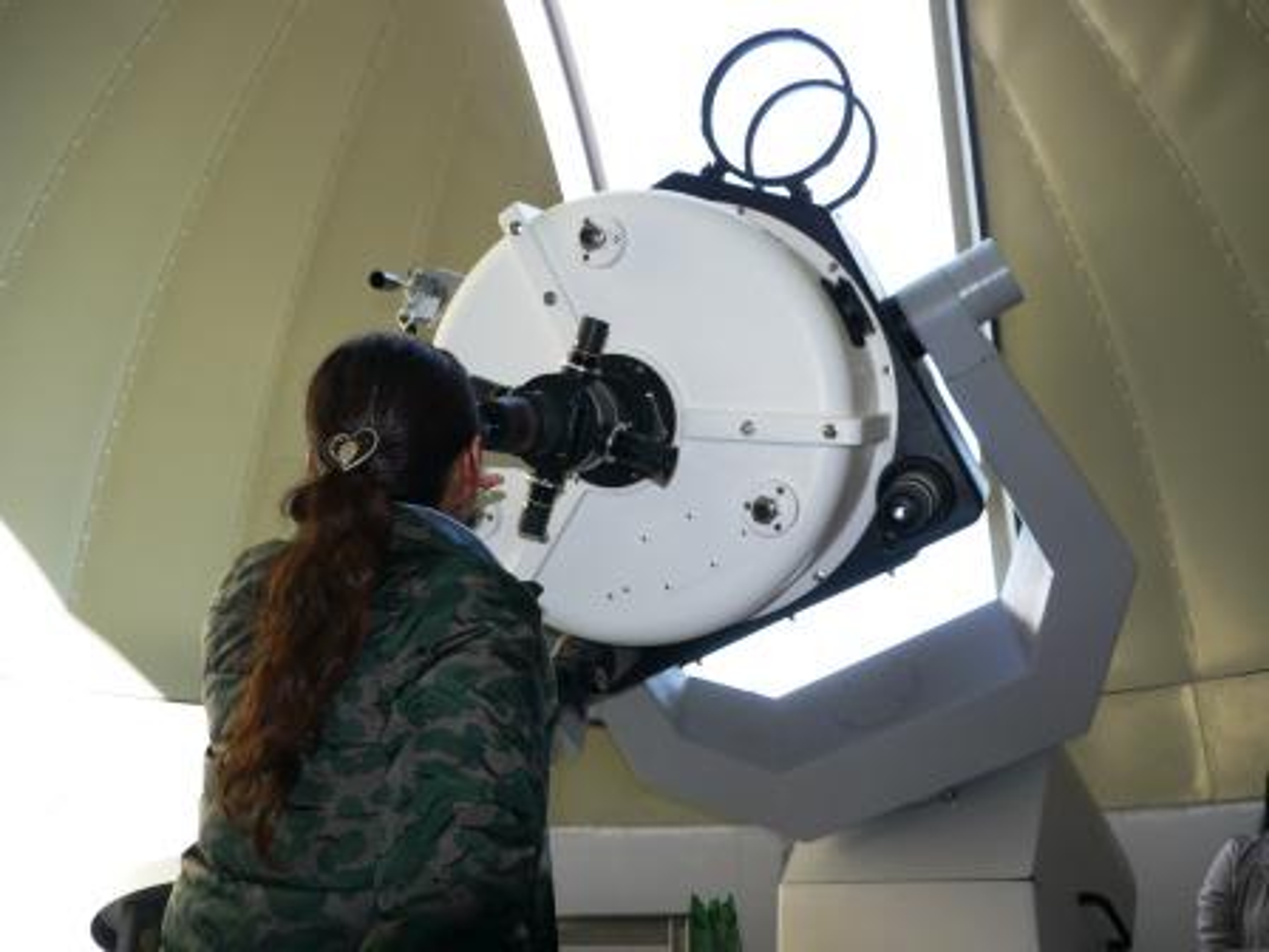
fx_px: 1100
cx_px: 634
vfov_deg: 46.8
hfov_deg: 60.0
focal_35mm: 30
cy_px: 476
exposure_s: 1/100
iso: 100
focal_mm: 15
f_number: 4.5
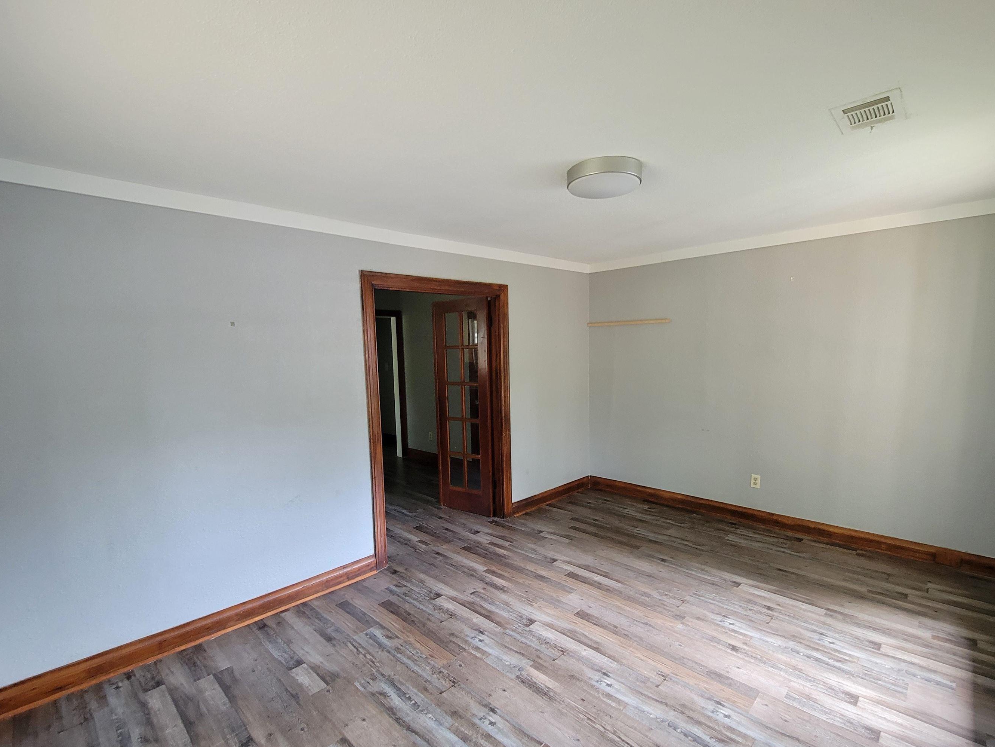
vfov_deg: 81.6
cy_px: 407
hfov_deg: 98.2
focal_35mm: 15
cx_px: 495
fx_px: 431
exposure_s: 1/60
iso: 250
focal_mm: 2.2
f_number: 2.2
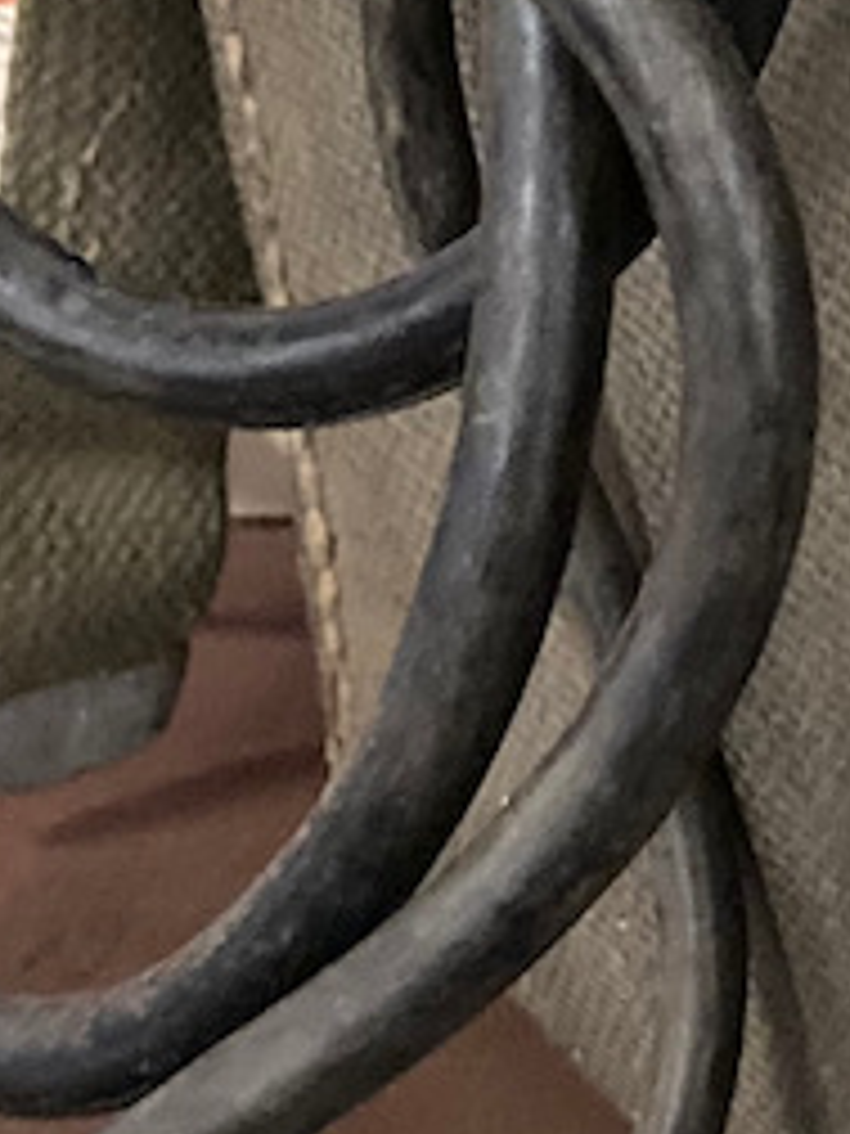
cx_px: 1453
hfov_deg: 10.0
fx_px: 4649
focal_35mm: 142
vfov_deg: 13.9
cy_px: 292
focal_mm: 3.99
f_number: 1.8
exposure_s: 1/23
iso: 640
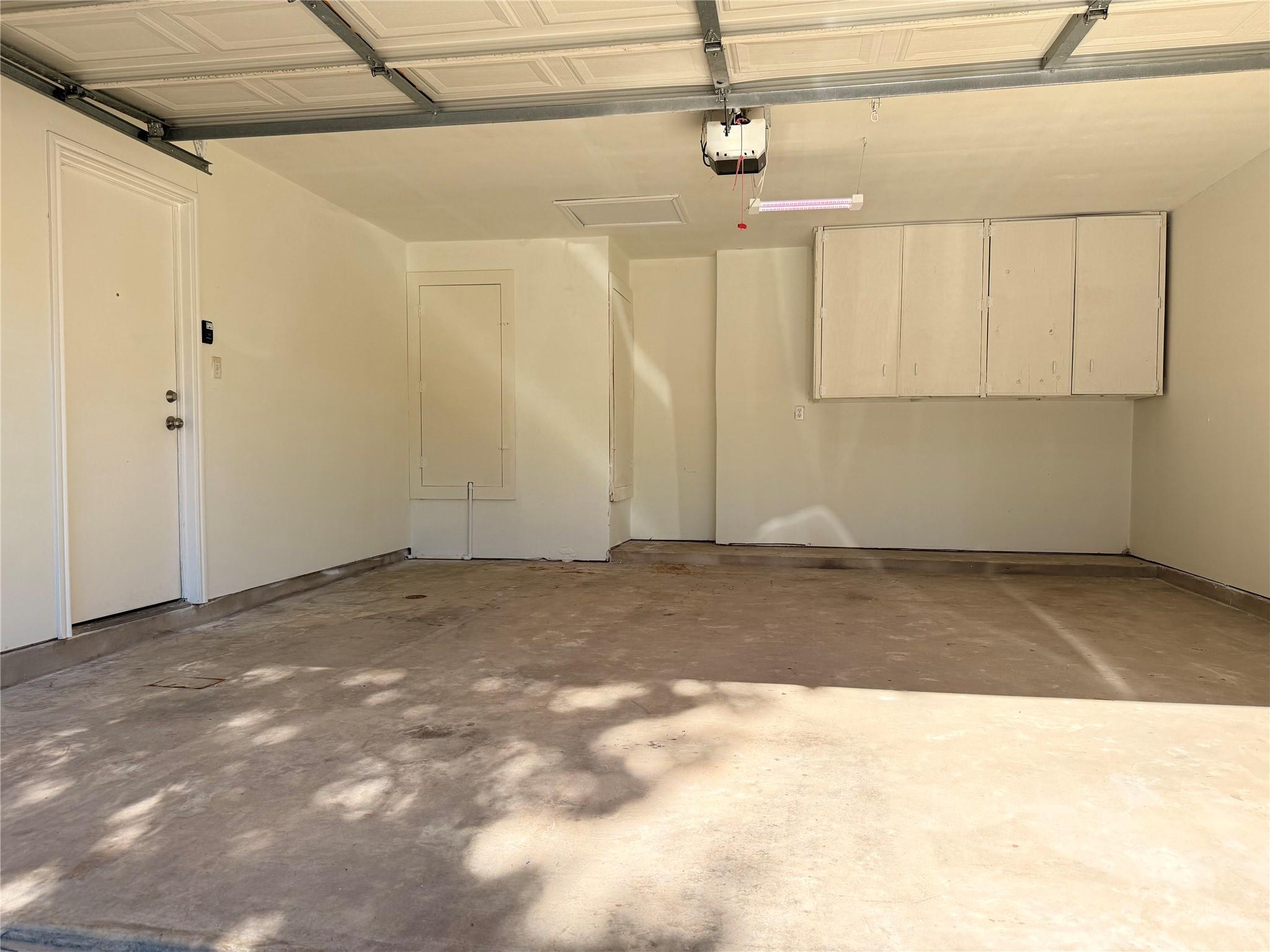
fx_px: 881
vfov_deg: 56.8
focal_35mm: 24
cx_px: 635
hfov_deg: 71.6
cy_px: 476
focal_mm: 6.76
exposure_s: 1/1727
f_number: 1.78
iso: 100
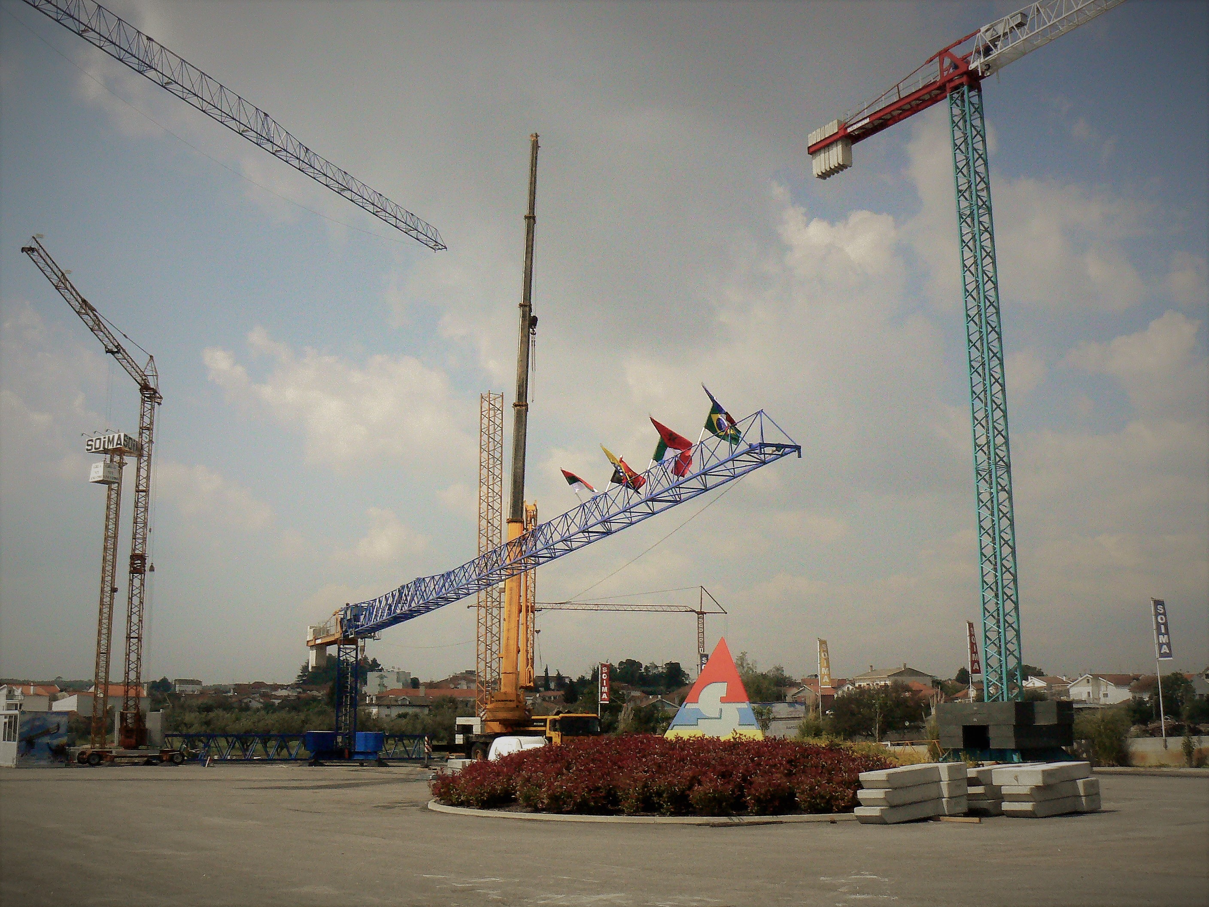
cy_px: 454
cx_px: 604
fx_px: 1257
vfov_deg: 39.7
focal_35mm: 36
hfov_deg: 51.4
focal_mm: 6
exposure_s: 1/2000
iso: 400
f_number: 8
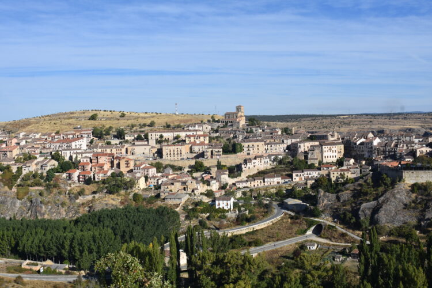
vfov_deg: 31.9
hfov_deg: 46.4
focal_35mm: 42
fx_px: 504
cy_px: 144
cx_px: 216
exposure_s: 1/250
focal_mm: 28
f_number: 8
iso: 100
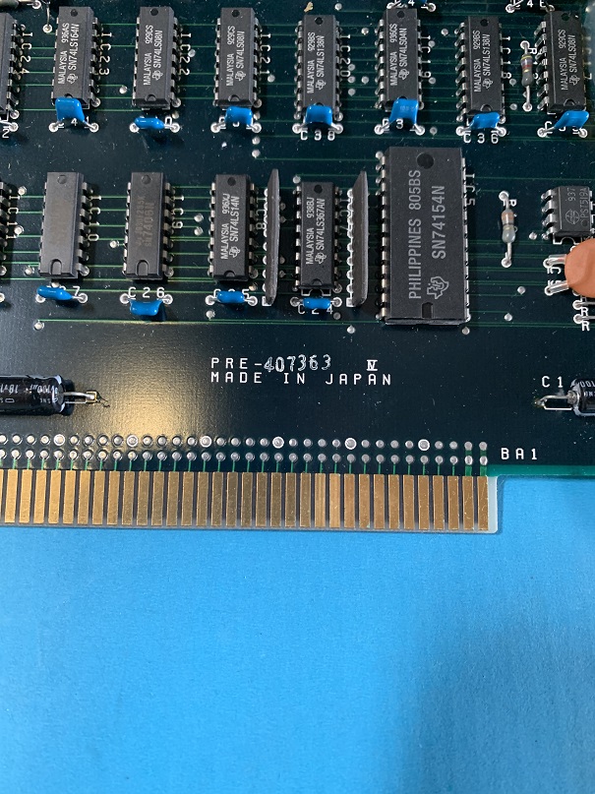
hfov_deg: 53.1
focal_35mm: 26
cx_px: 298
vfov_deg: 67.3
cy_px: 397
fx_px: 596
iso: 400
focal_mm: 4.25
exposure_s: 1/56
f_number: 1.8
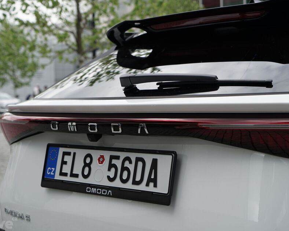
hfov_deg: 30.0
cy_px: 116
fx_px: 539
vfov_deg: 24.2
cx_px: 147
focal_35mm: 63
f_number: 5.6
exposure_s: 1/200
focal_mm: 55
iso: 100
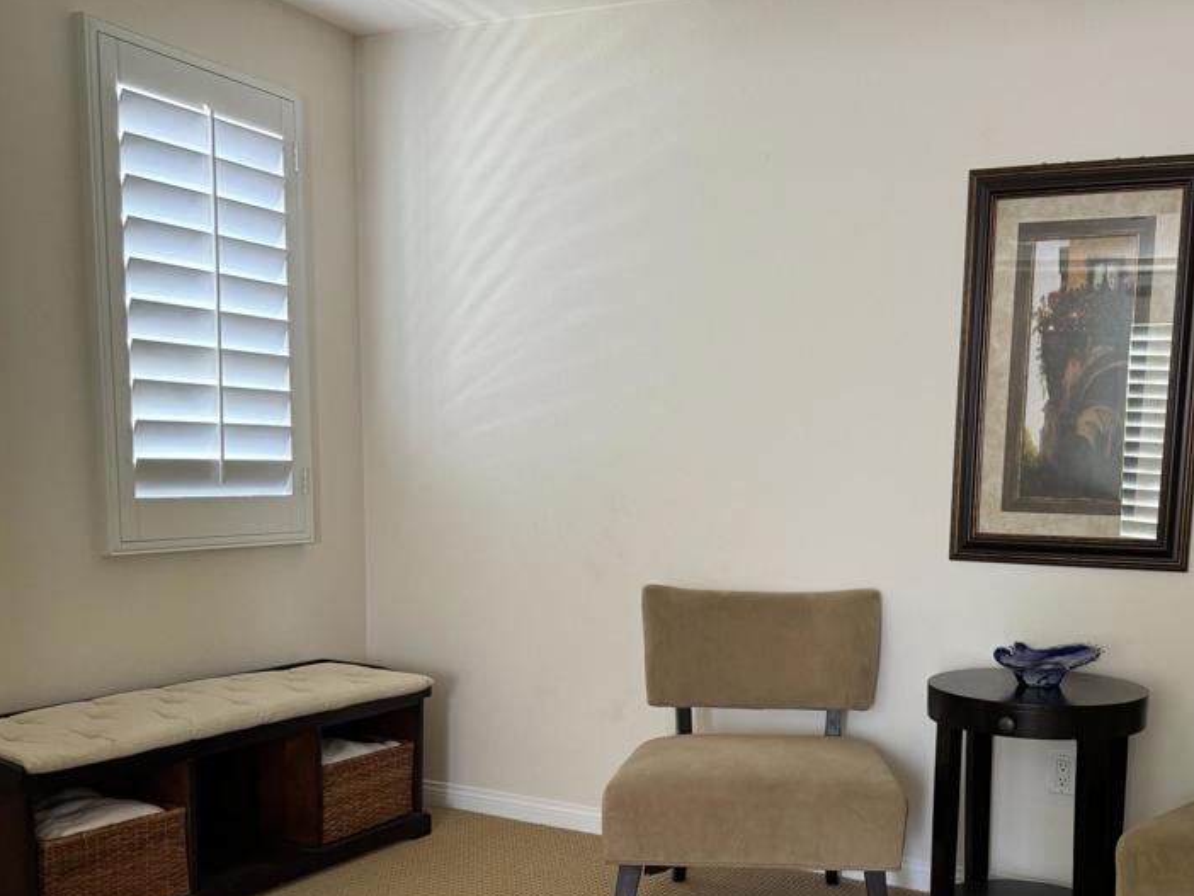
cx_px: 786
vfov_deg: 39.9
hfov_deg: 51.7
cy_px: 644
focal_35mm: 35
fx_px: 1208
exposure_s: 1/60
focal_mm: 6.76
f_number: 1.78
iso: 250
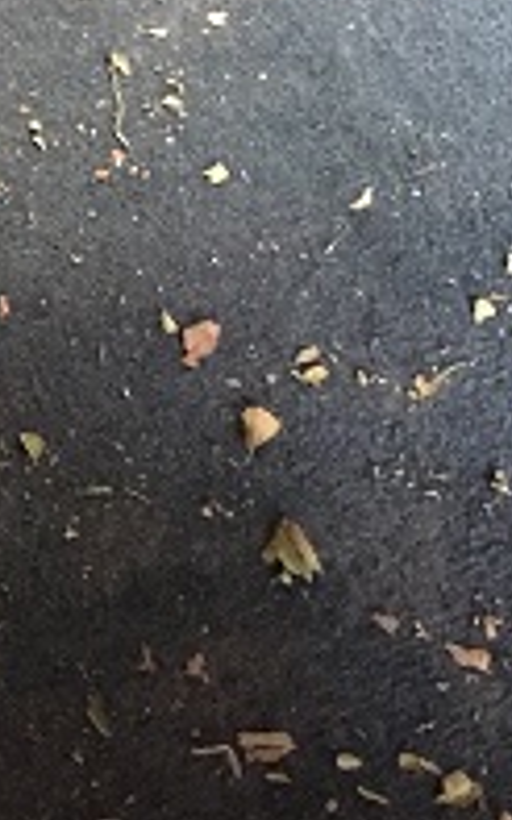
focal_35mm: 102
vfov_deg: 19.0
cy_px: -231
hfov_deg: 12.4
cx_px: -162
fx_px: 2279
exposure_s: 1/17
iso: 400
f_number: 2.2
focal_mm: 4.15
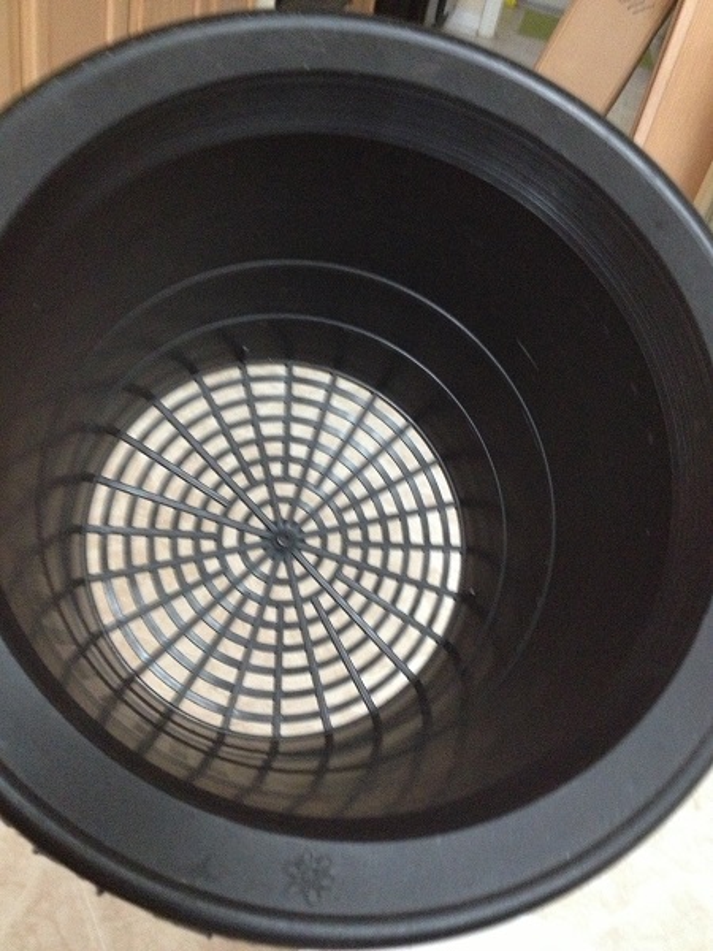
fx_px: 961
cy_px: 476
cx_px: 356
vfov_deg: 52.6
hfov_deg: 40.7
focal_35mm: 35
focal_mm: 4.28
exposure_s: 1/15
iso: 640
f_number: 2.4
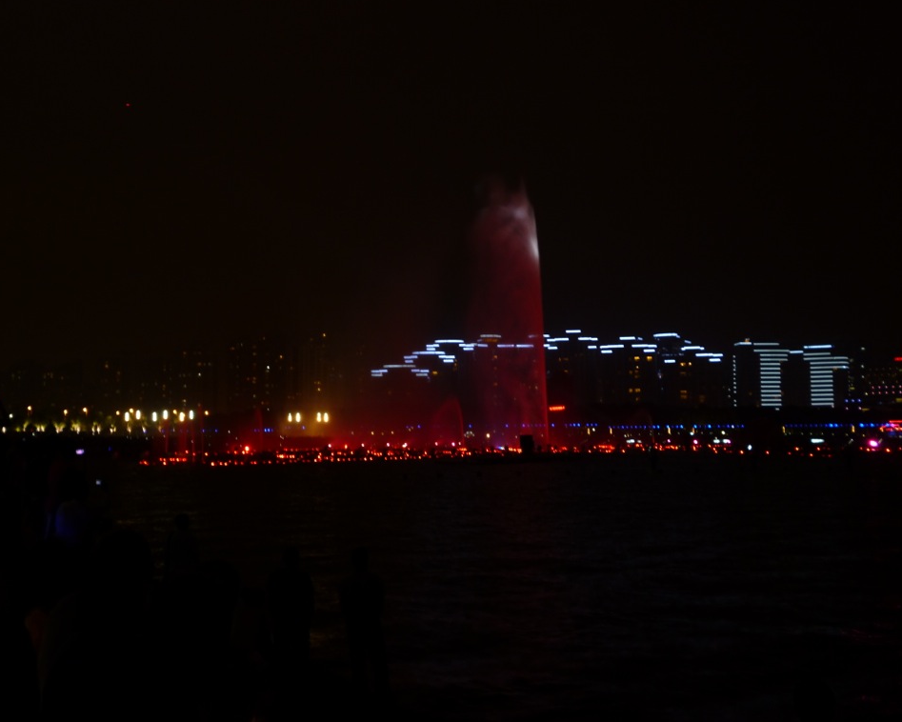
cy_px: 359
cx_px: 432
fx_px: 1015
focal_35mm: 38
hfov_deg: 47.9
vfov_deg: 39.2
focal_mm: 6.4
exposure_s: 1/4
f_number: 3.5
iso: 100
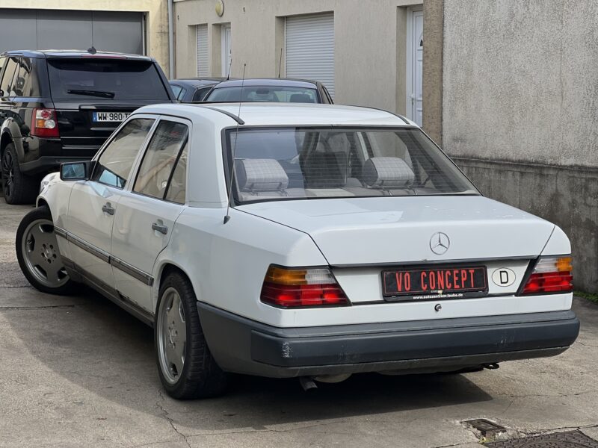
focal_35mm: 77
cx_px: 299
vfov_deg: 19.1
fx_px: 1330
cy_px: 224
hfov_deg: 25.3
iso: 32
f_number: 2.8
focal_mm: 9
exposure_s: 1/531
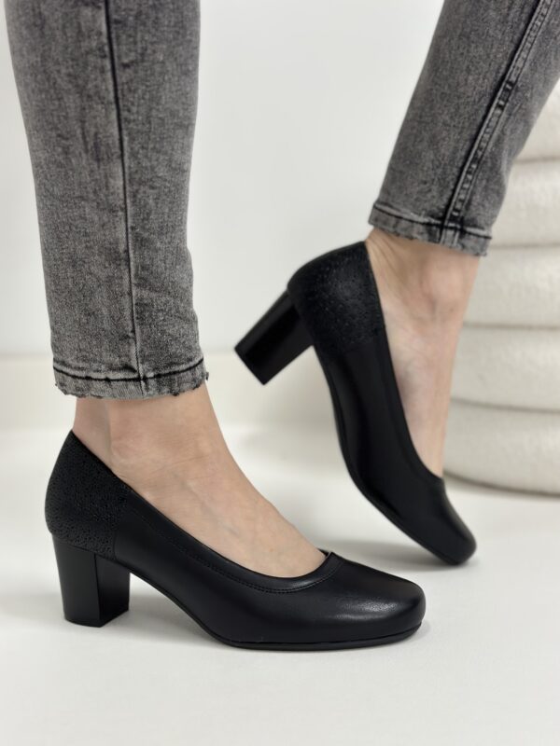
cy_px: 373
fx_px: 1035
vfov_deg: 39.7
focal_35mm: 48
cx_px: 280
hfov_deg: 30.3
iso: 160
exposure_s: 1/100
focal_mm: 6.86
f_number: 1.78
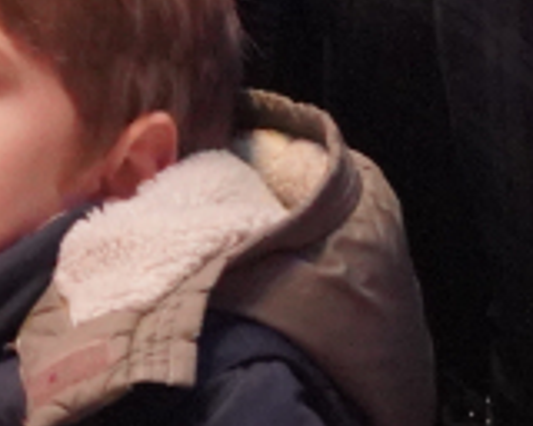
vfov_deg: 2.7
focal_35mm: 564
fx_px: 8897
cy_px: -983
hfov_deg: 3.4
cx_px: 586
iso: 12800
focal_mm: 74
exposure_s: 1/125
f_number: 4
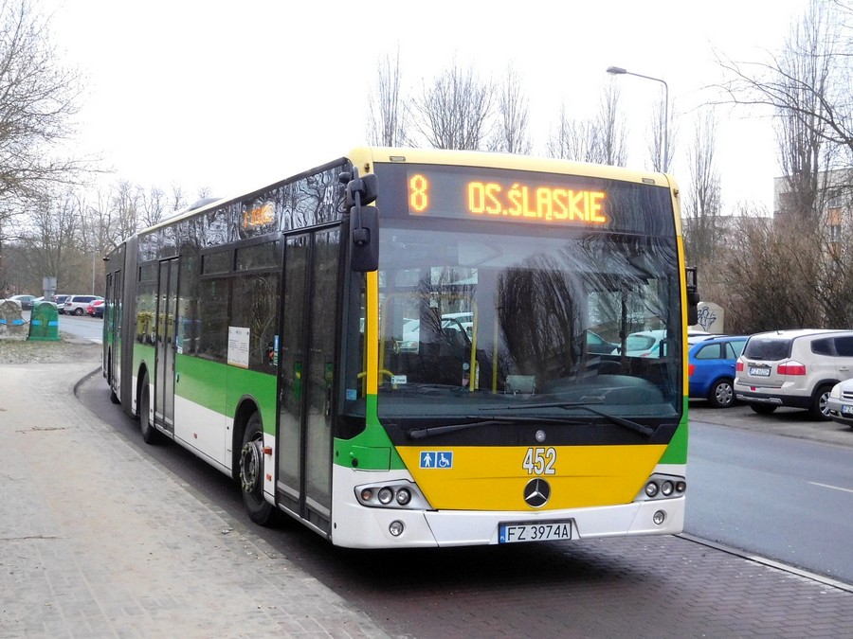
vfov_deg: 32.2
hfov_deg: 42.1
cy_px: 320
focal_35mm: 45
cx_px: 426
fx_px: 1109
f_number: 4
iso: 560
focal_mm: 8
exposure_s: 1/60
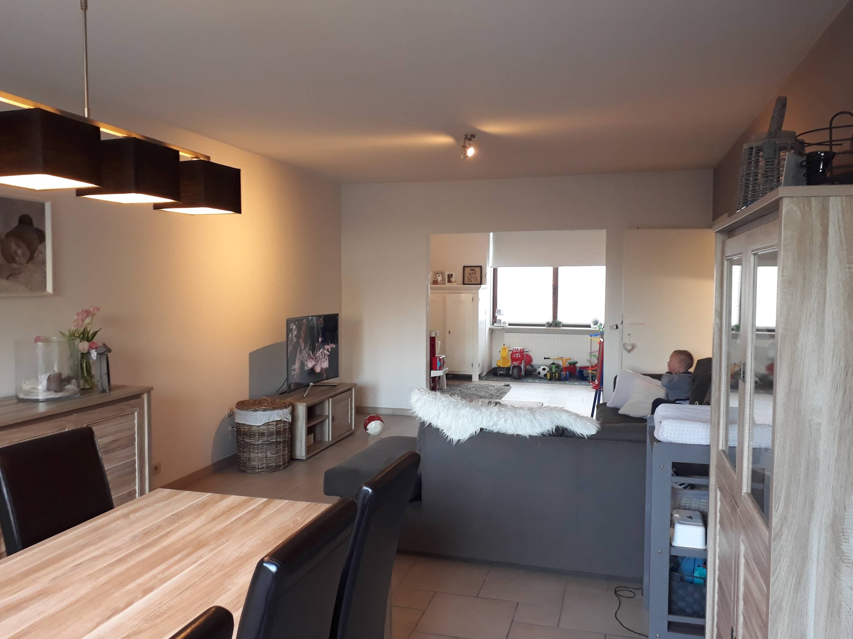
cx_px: 420
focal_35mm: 28
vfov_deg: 49.7
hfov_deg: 63.4
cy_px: 326
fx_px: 690
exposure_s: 1/33
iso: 100
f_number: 1.9
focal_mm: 3.6
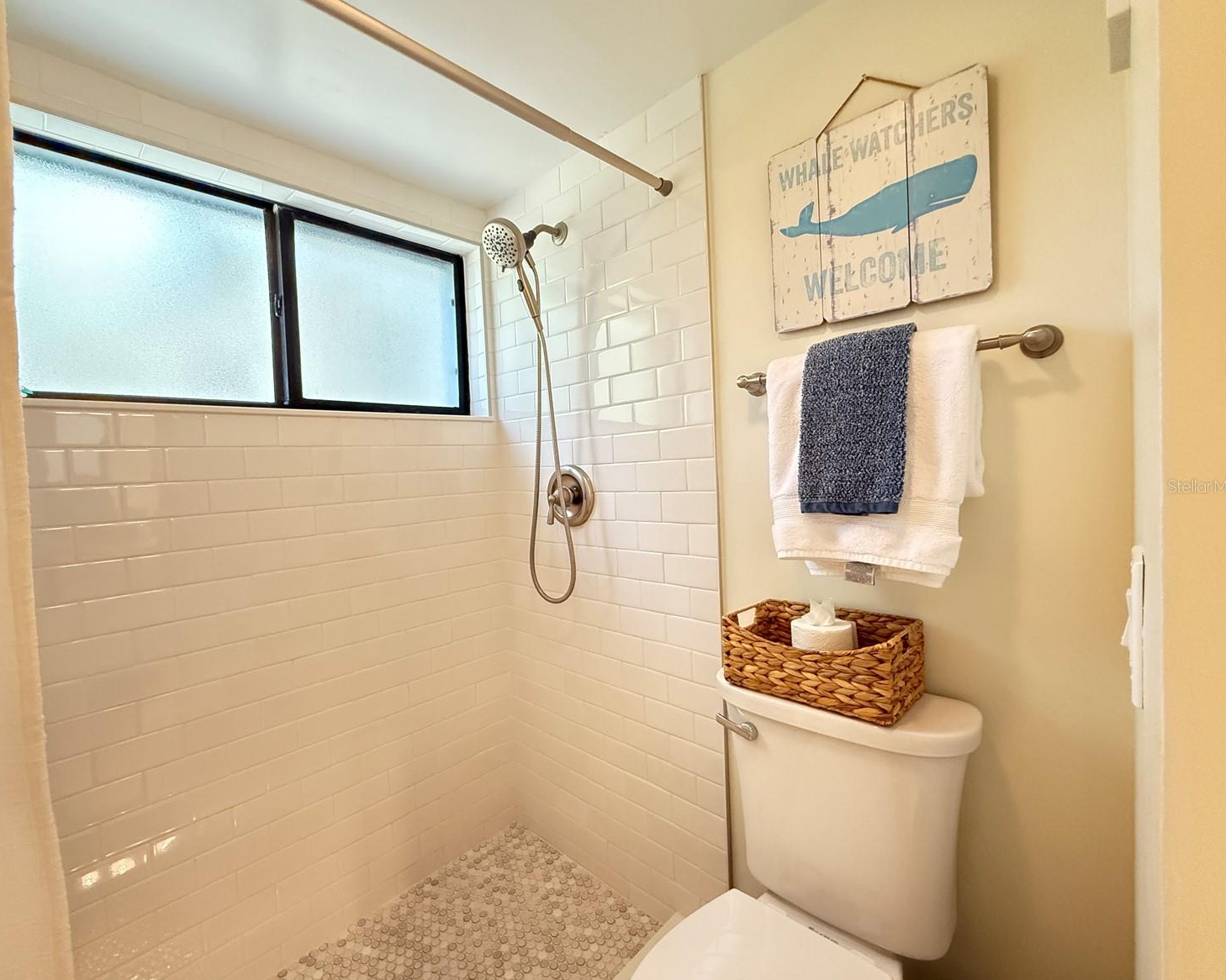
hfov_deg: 96.7
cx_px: 574
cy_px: 486
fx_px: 544
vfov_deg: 84.0
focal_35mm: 15
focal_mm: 2.22
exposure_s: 1/60
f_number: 2.2
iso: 800
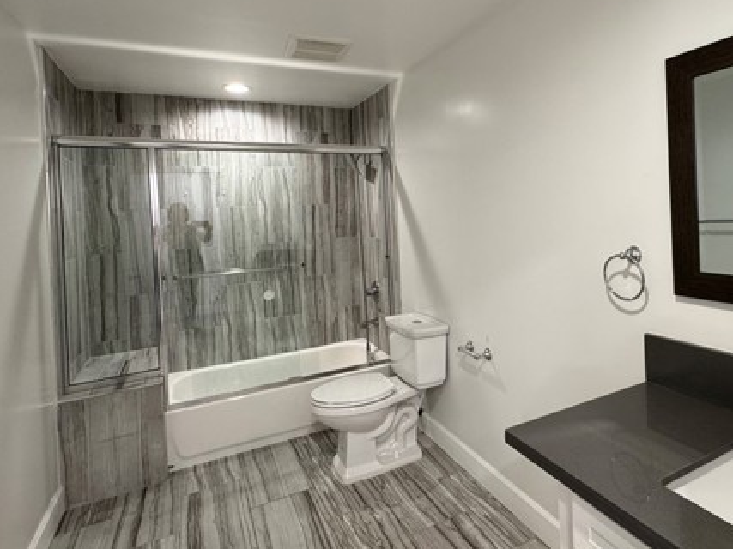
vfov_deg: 62.9
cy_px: 221
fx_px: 445
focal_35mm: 21
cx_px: 433
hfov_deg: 78.3
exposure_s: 1/60
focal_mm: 2.22
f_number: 2.2
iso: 250
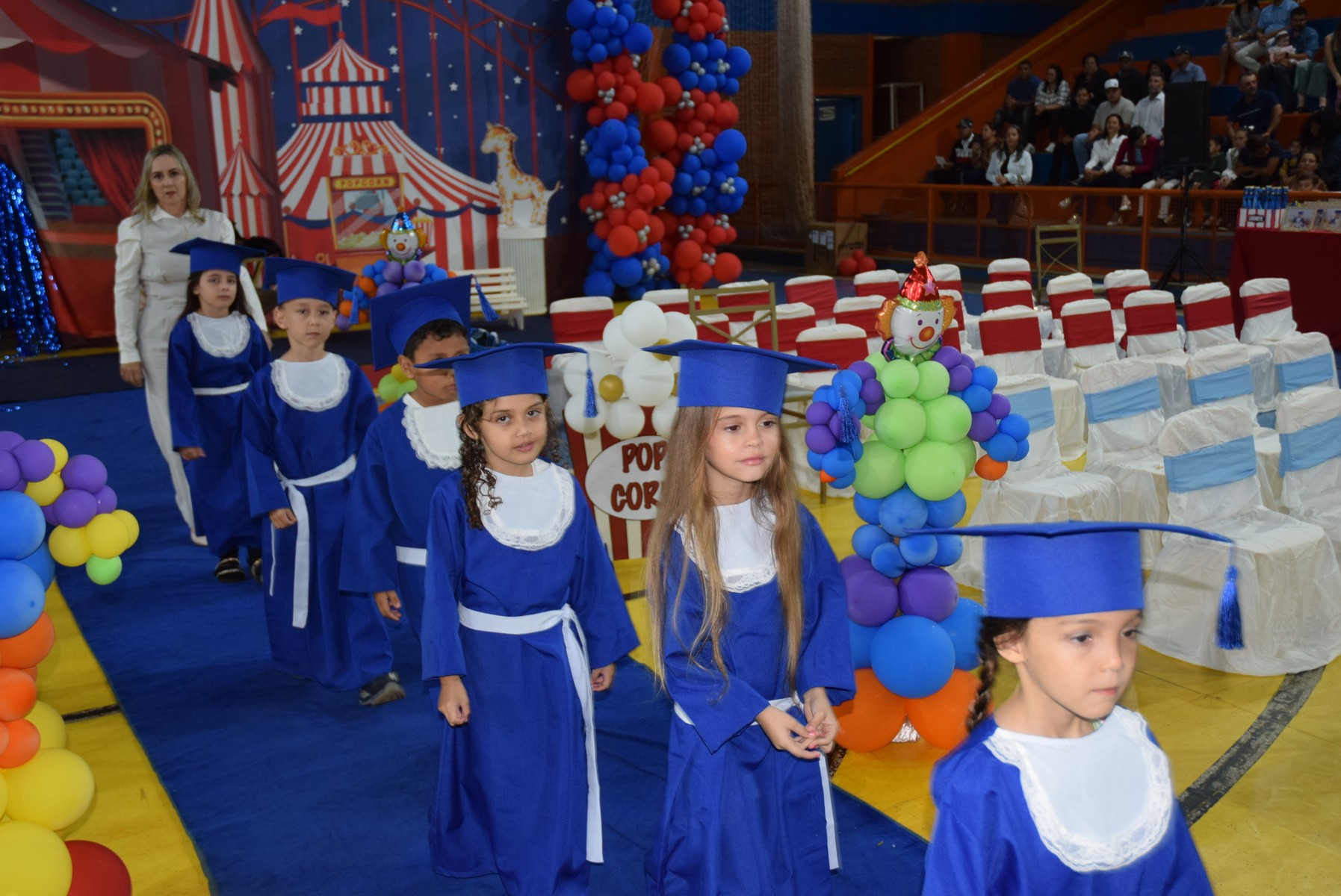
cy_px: 448
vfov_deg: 36.9
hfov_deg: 53.1
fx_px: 1342
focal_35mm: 36
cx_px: 670
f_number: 3.8
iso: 1000
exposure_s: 1/60
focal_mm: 24
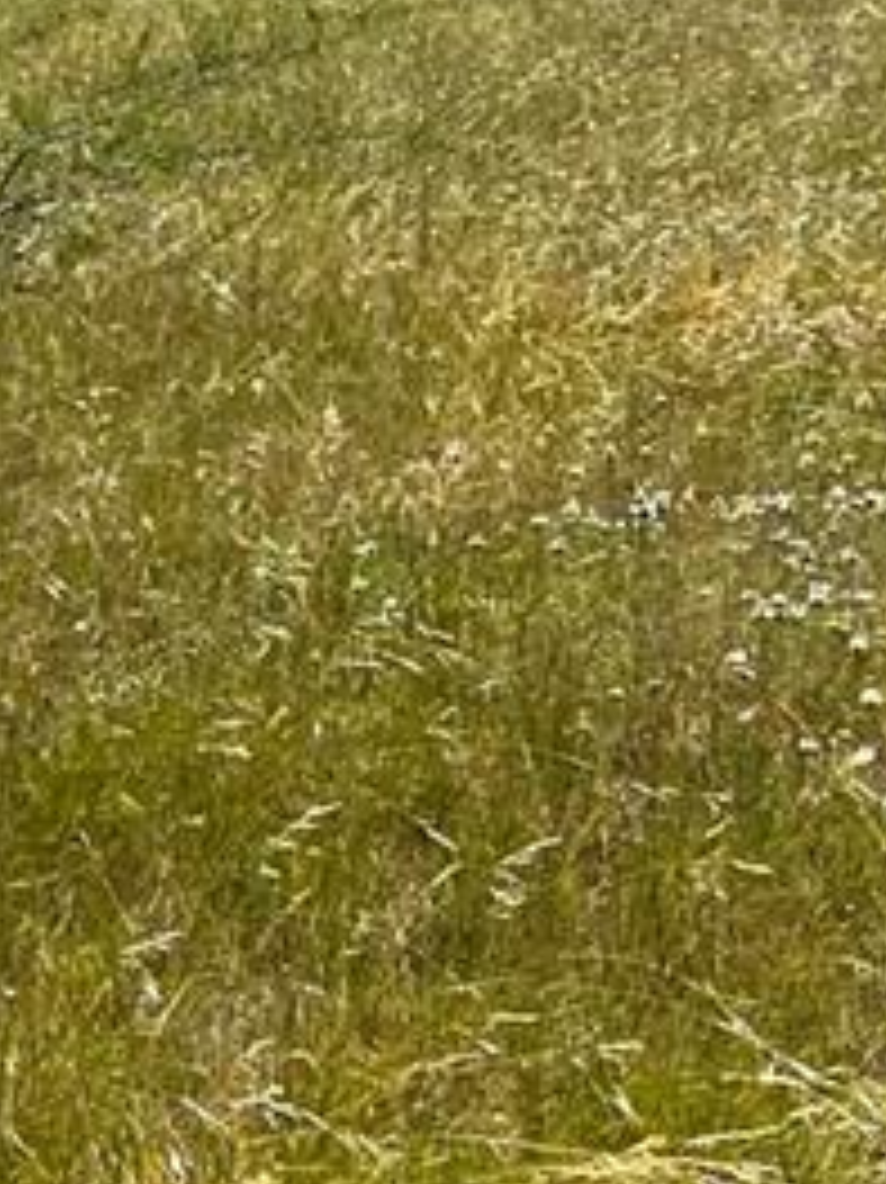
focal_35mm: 152
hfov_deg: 9.2
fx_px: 5191
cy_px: 54
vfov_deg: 12.9
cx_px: -846
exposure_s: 1/7463
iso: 50
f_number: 1.5
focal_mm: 5.7
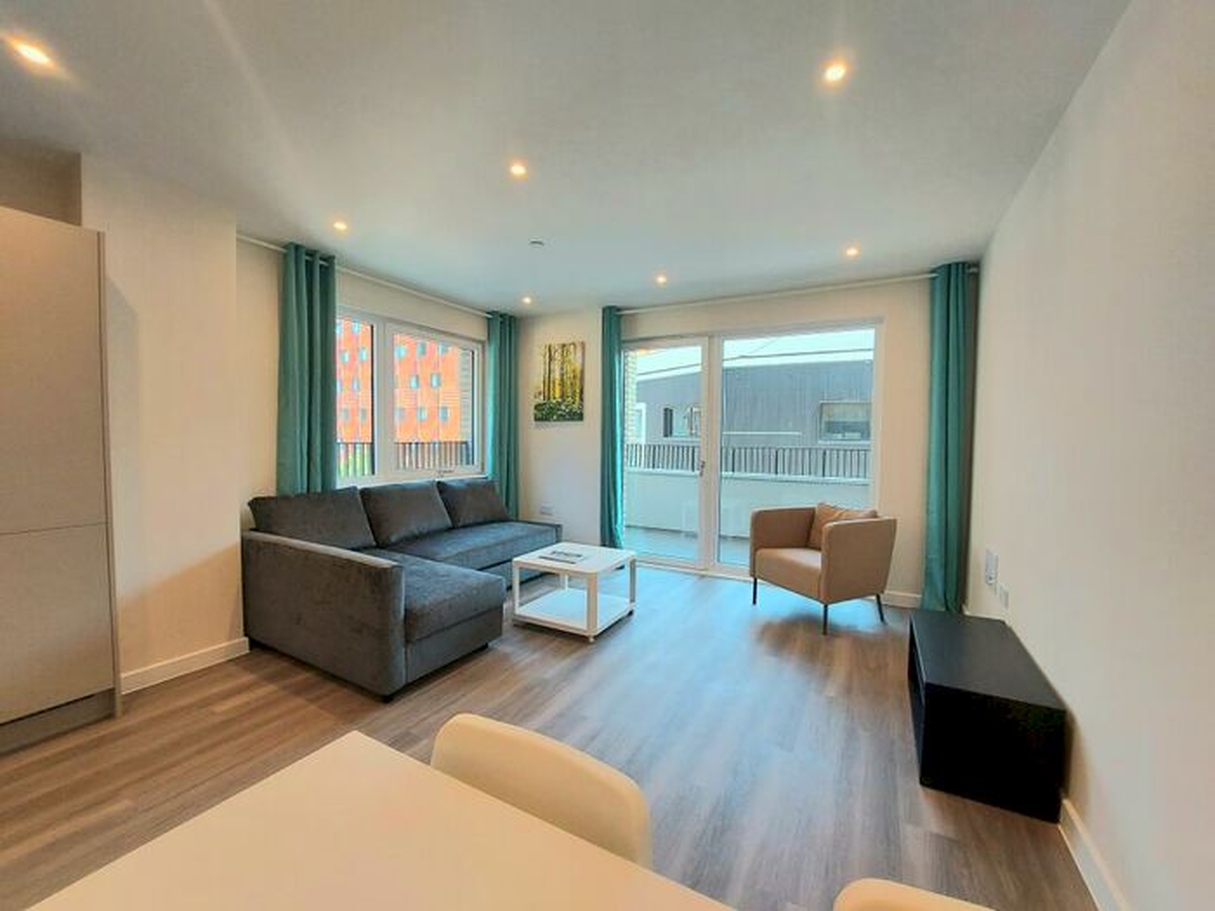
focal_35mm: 13
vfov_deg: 89.9
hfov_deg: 106.2
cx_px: 608
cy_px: 456
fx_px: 456
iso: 100
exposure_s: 1/120
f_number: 2.2
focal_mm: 1.74
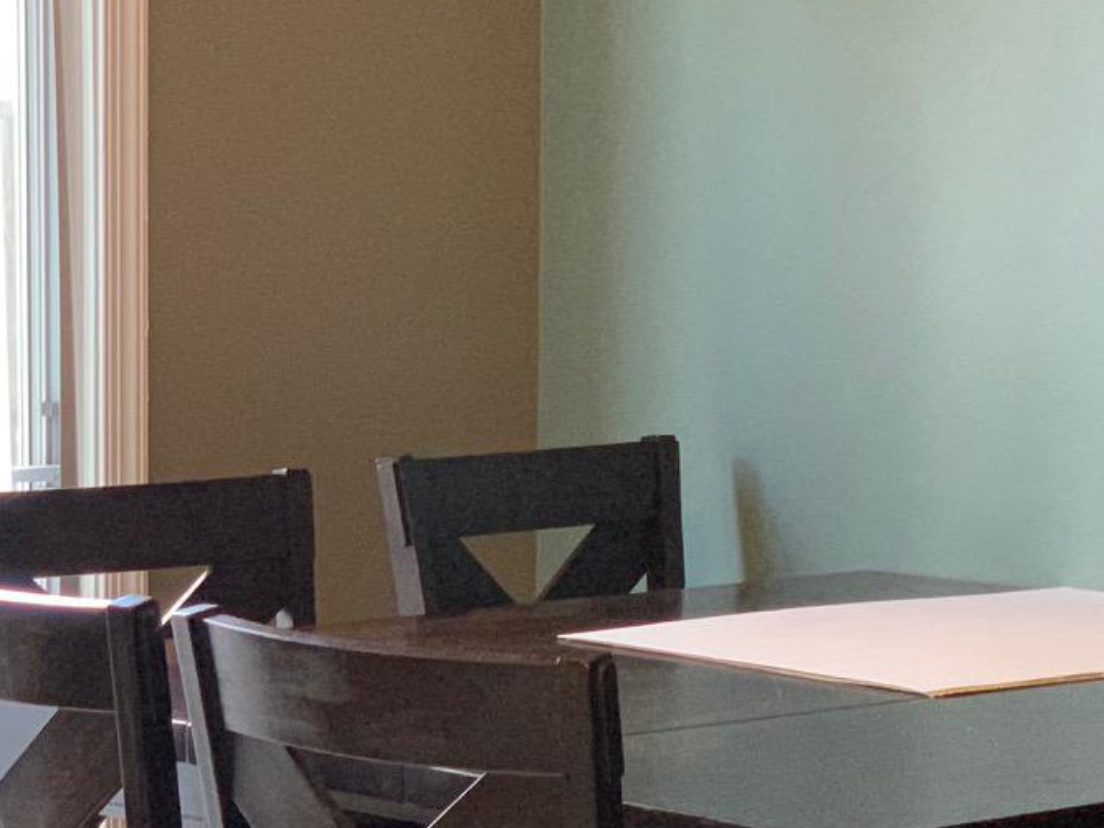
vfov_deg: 9.4
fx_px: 5007
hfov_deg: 12.5
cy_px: 623
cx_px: 1026
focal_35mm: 157
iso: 250
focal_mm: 6
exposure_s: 1/60
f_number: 2.4
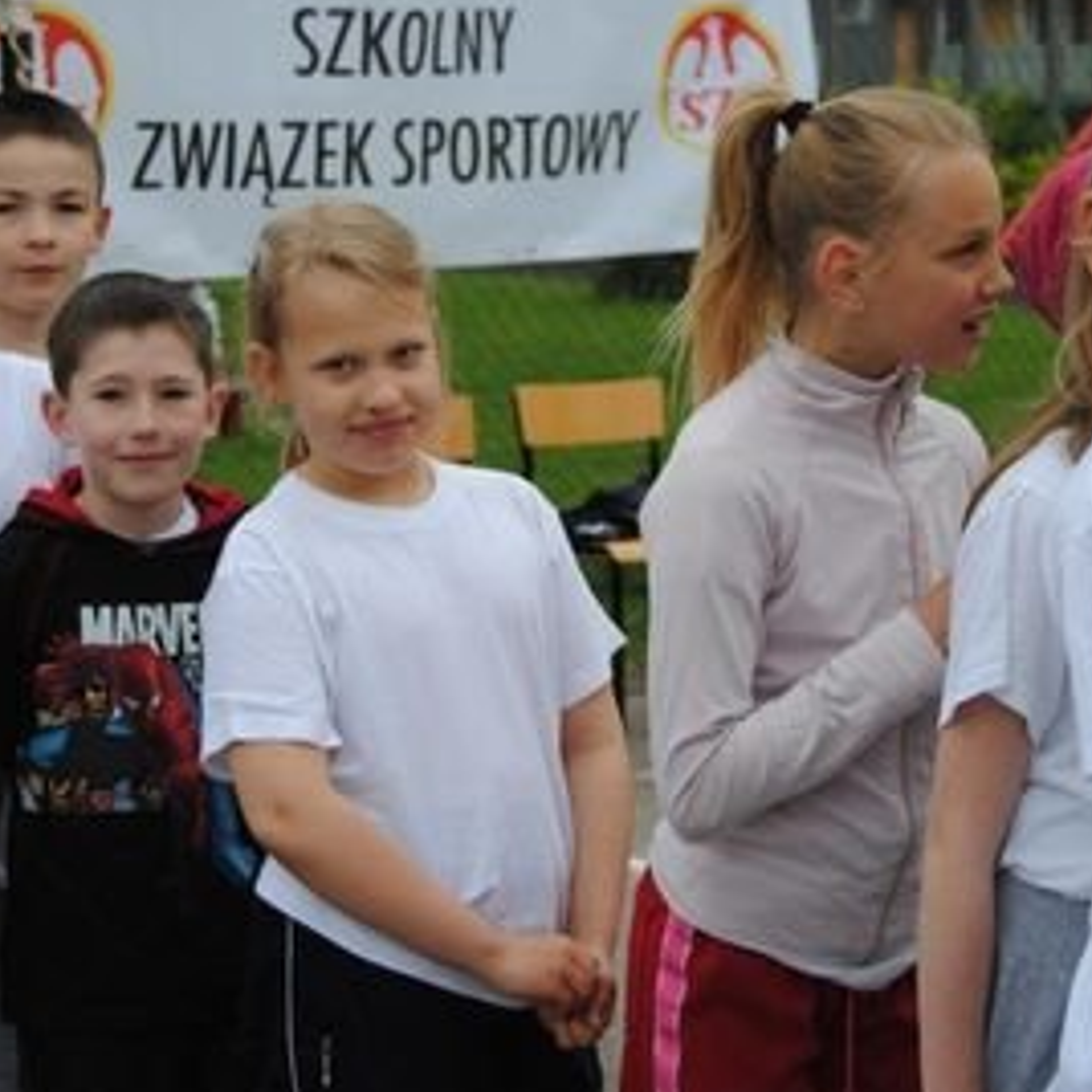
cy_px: 497
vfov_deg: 17.4
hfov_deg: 17.4
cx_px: 546
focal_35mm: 100
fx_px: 3569
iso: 200
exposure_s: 1/500
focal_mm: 42
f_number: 5
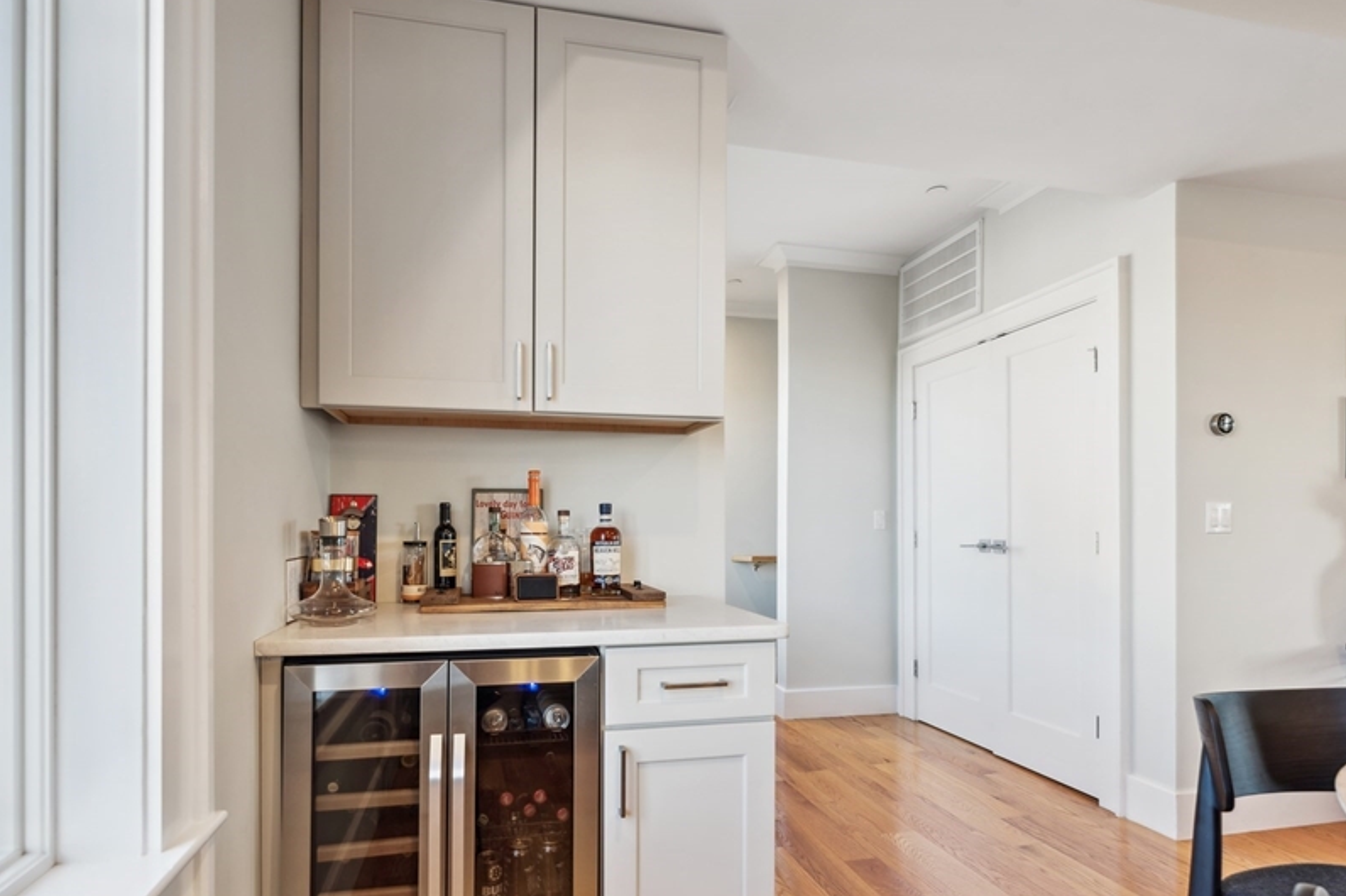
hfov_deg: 89.9
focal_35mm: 18
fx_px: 673
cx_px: 626
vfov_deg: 67.0
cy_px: 510
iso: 100
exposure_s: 1/4
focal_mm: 14
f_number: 8
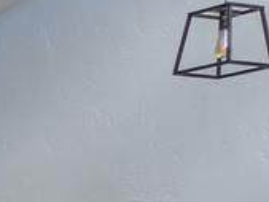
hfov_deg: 11.0
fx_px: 1174
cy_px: 469
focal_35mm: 151
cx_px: -376
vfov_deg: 9.0
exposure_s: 1/120
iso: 76
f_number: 1.89
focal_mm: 5.43
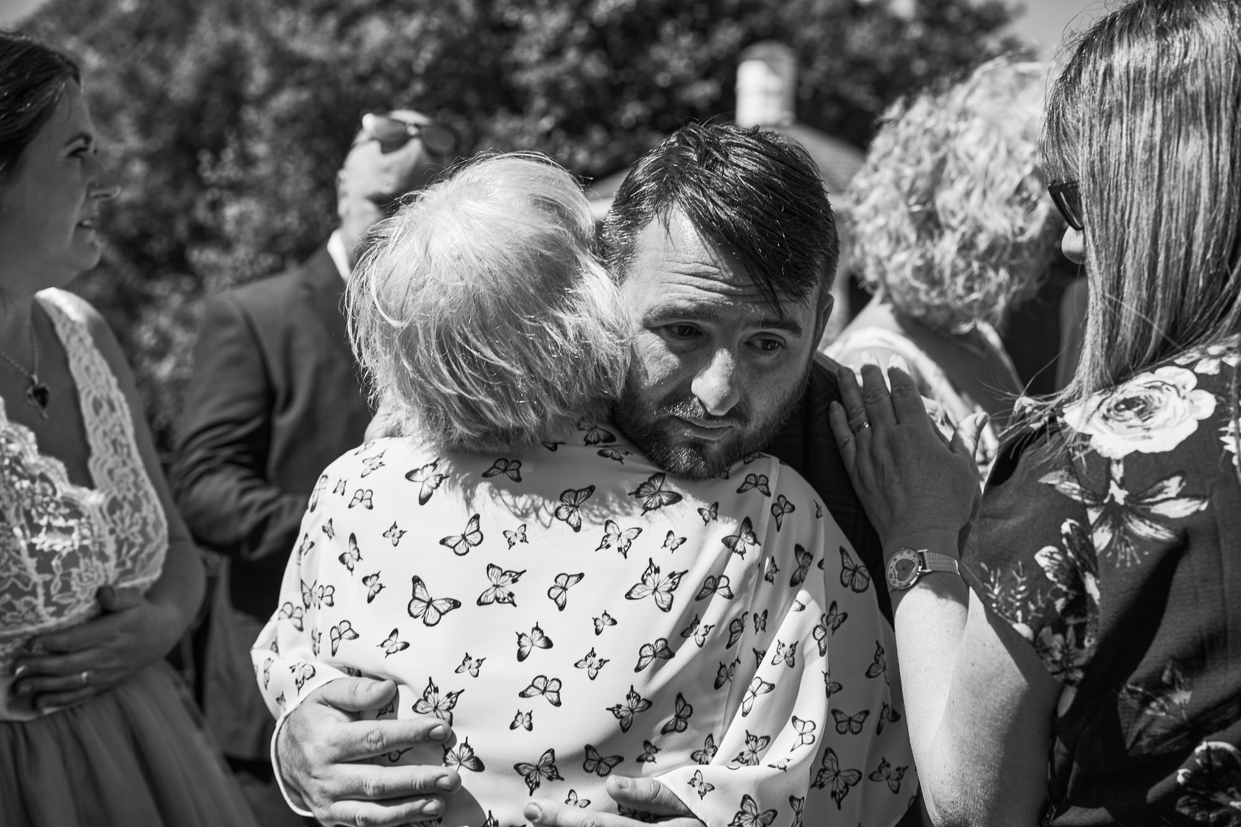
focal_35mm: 55
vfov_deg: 24.6
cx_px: 620
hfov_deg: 36.2
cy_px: 414
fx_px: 1896
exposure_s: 1/250
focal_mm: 55
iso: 250
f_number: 4.5
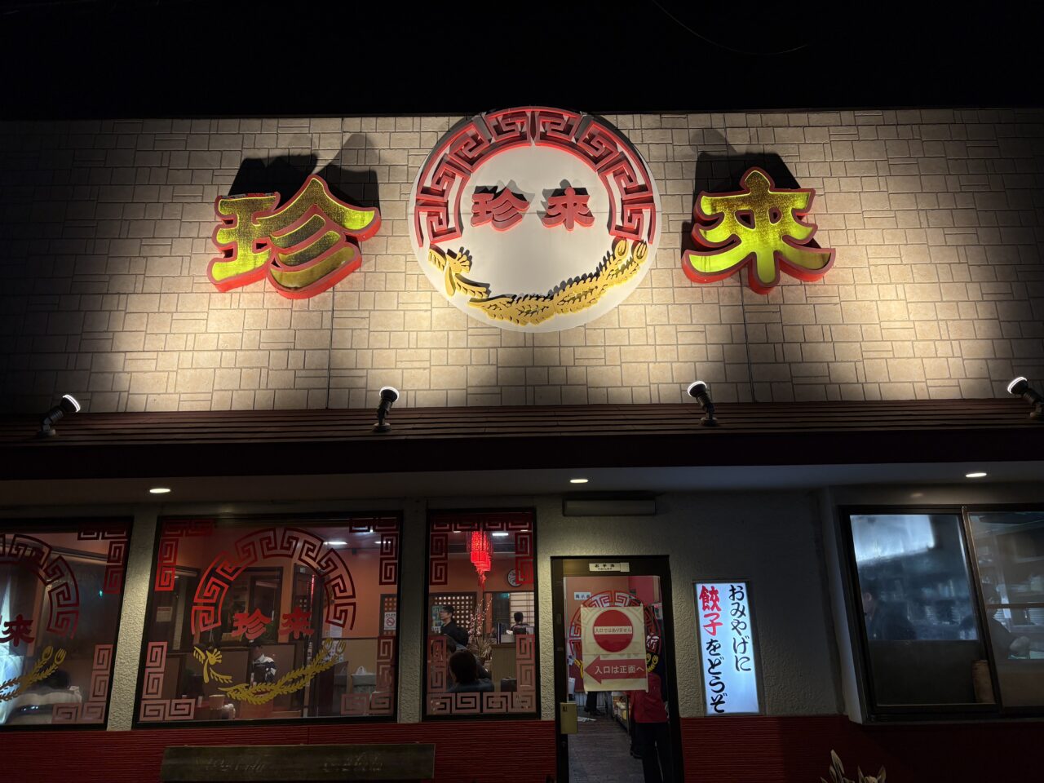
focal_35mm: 26
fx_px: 784
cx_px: 522
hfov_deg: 67.3
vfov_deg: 53.1
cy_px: 392
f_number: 1.6
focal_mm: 5.96
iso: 80
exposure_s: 1/50
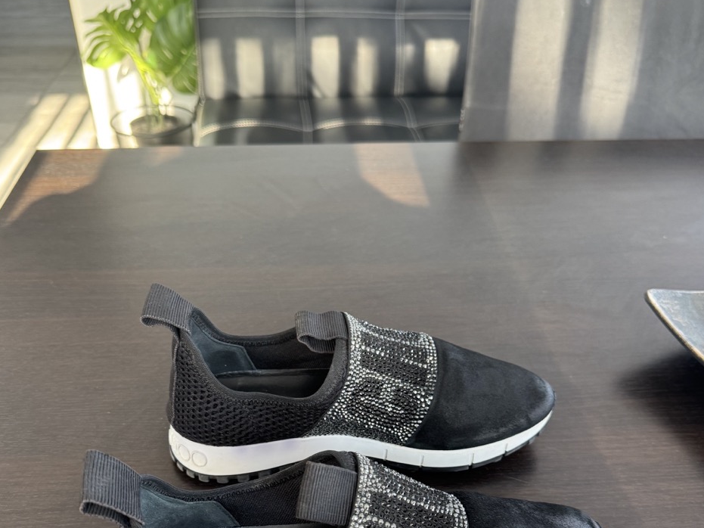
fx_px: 671
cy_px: 401
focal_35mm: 33
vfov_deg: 41.6
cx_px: 345
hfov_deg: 55.4
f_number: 1.78
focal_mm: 6.76
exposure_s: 1/73
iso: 200
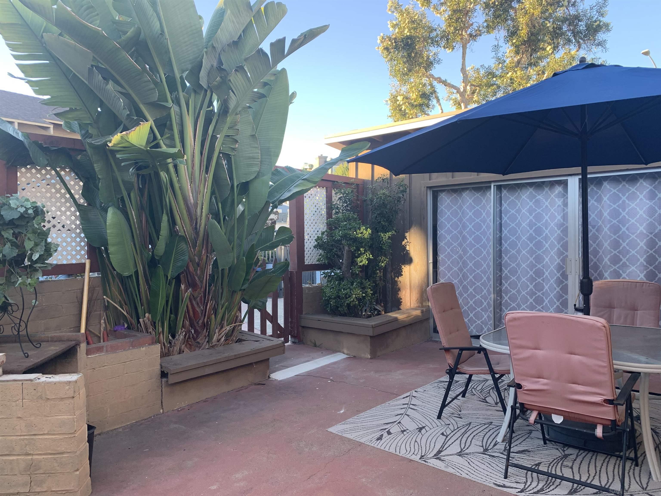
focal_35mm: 26
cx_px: 330
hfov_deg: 67.3
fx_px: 496
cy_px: 248
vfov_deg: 53.1
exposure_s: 1/121
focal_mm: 4.25
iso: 32
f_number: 1.8
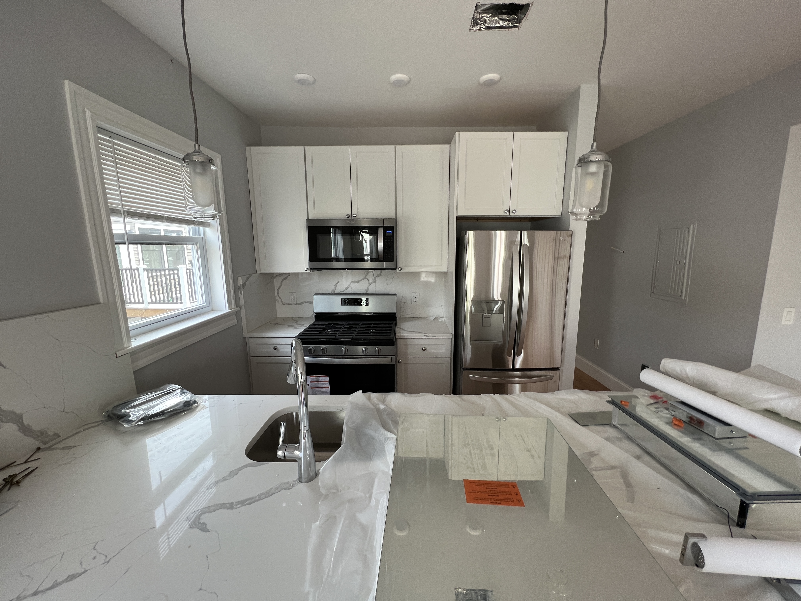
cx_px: 400
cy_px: 300
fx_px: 301
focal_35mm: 13
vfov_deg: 89.9
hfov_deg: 106.2
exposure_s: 1/99
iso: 80
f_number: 1.8
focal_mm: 1.57
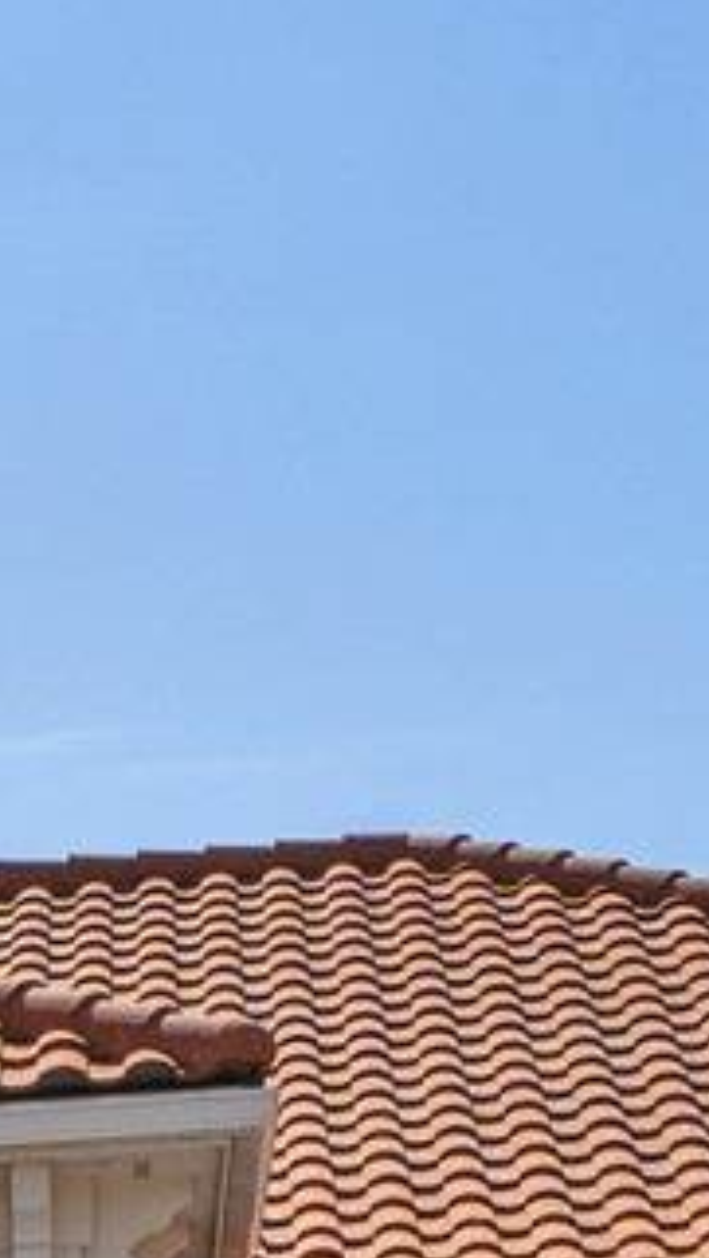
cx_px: -1187
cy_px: 1597
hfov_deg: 7.2
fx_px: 5171
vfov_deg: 13.4
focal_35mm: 155
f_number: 9
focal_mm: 19
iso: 200
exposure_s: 1/100
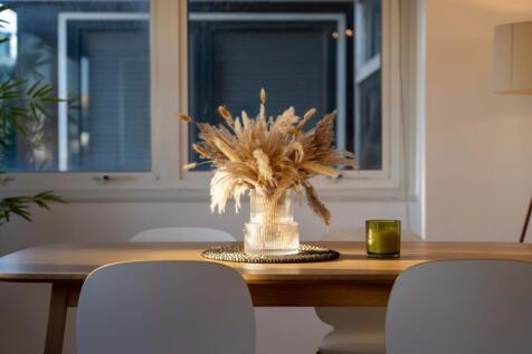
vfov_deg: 22.3
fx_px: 898
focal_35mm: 61
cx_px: 266
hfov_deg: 33.0
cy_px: 177
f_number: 2.8
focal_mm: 60.8
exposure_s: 1/160
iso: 125
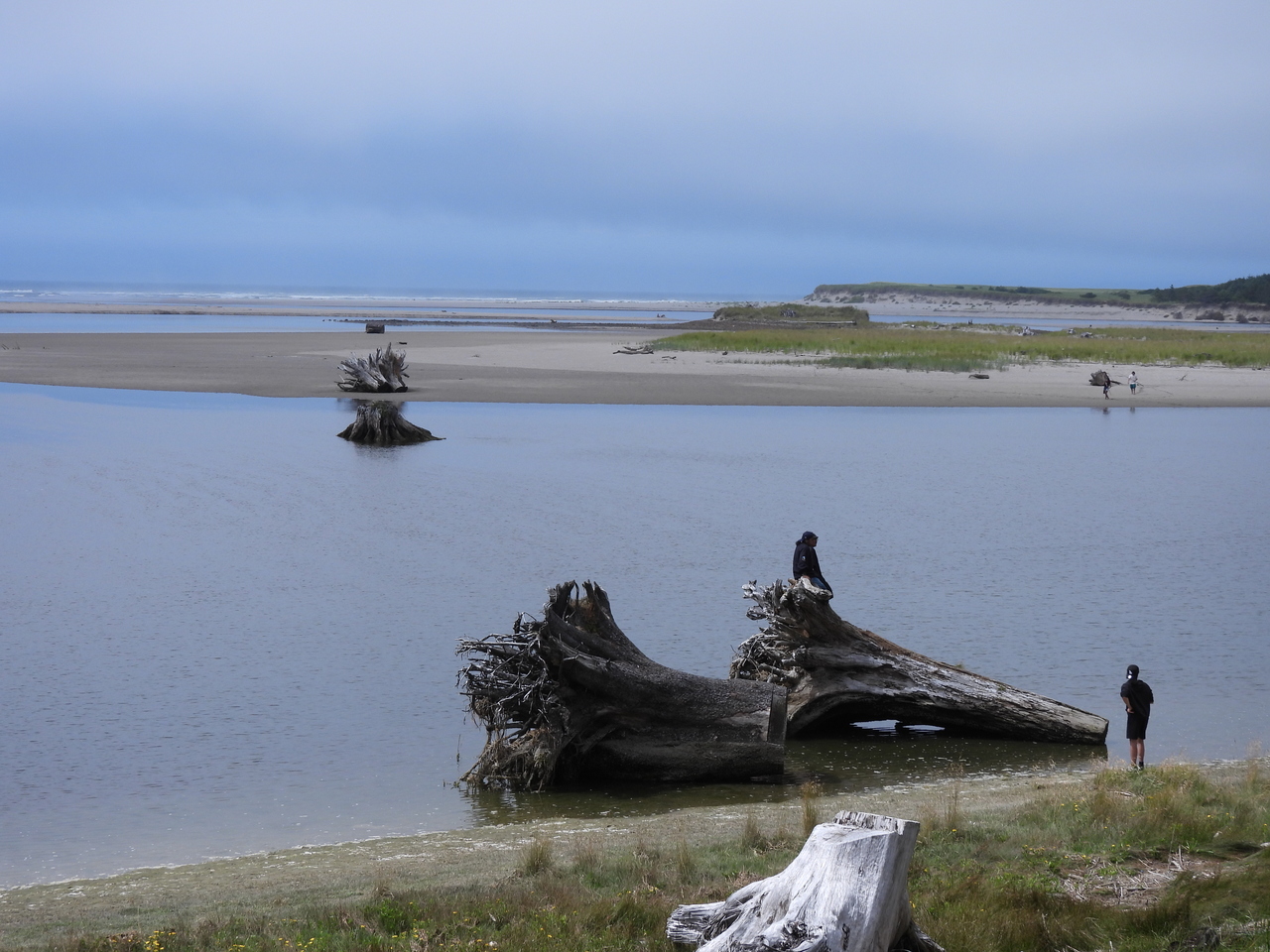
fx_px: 2935
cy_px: 476
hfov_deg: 24.4
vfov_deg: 18.4
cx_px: 635
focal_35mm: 80
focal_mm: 14.3
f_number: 3.5
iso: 100
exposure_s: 1/1600
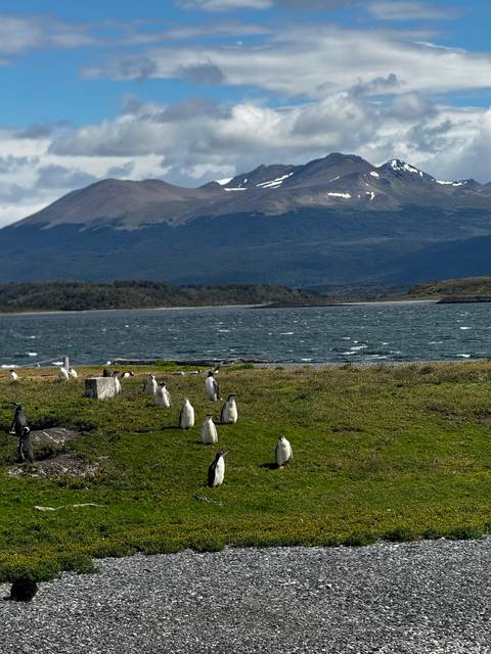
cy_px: 327
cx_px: 246
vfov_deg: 16.4
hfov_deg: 12.3
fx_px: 2269
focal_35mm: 120
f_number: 2.8
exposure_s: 1/2283
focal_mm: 15.66
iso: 50
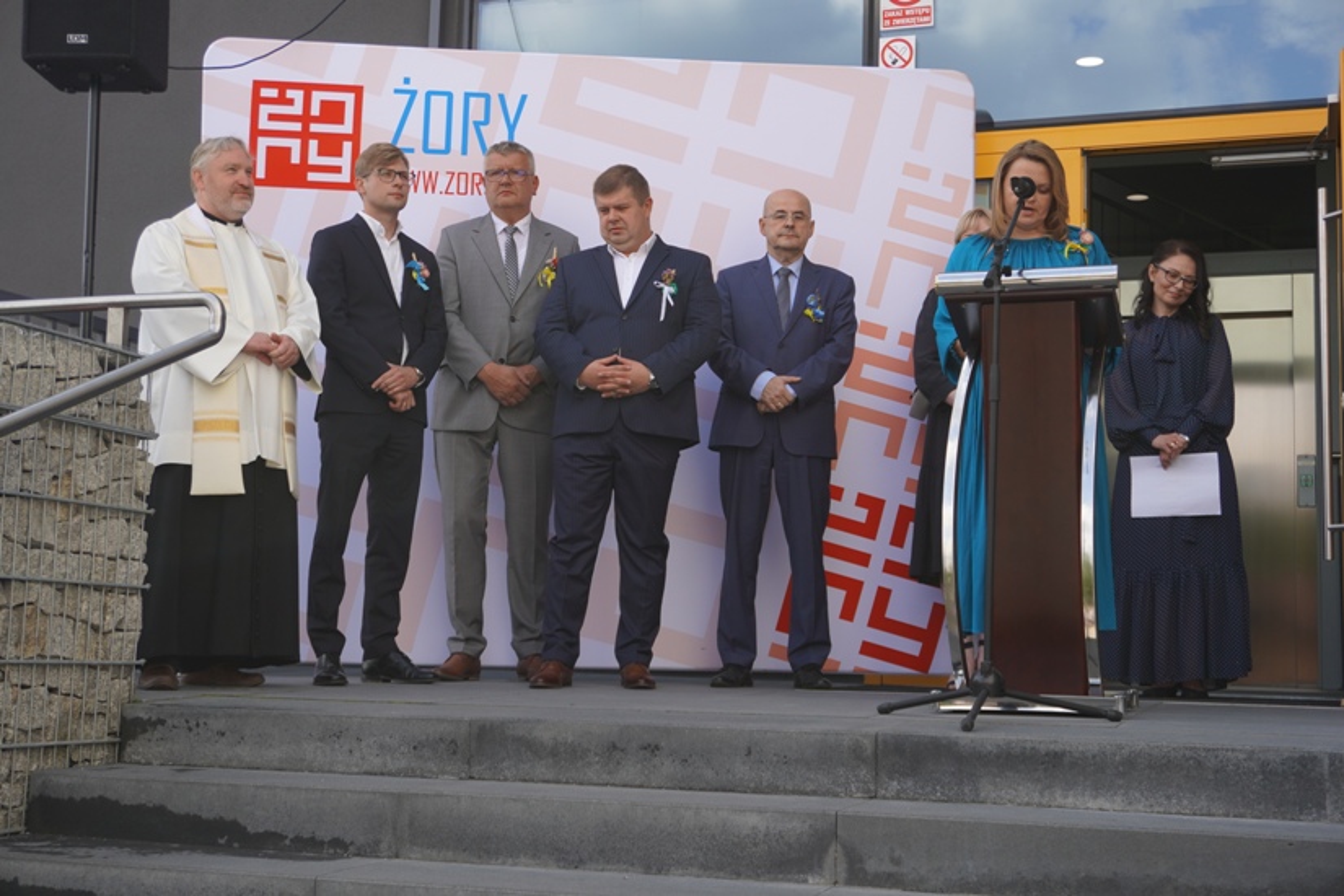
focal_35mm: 46
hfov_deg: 42.3
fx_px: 1736
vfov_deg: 28.9
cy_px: 448
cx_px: 672
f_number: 5
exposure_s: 1/250
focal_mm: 31
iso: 100
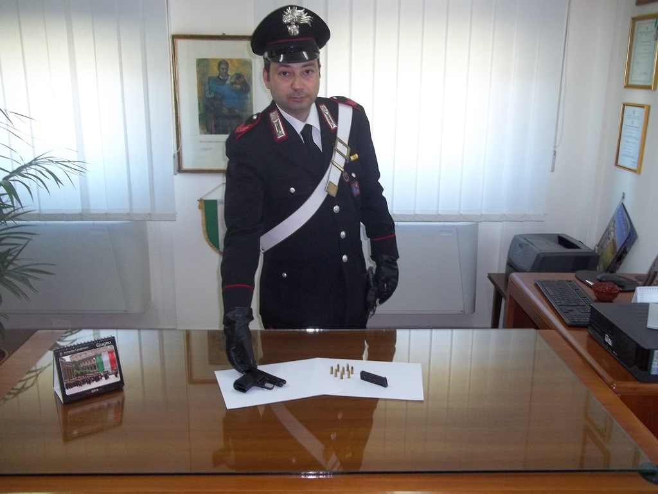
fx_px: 608
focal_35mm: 32
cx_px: 329
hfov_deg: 56.8
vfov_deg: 44.2
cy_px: 247
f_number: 2.9
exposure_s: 1/40
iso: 160
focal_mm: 5.7
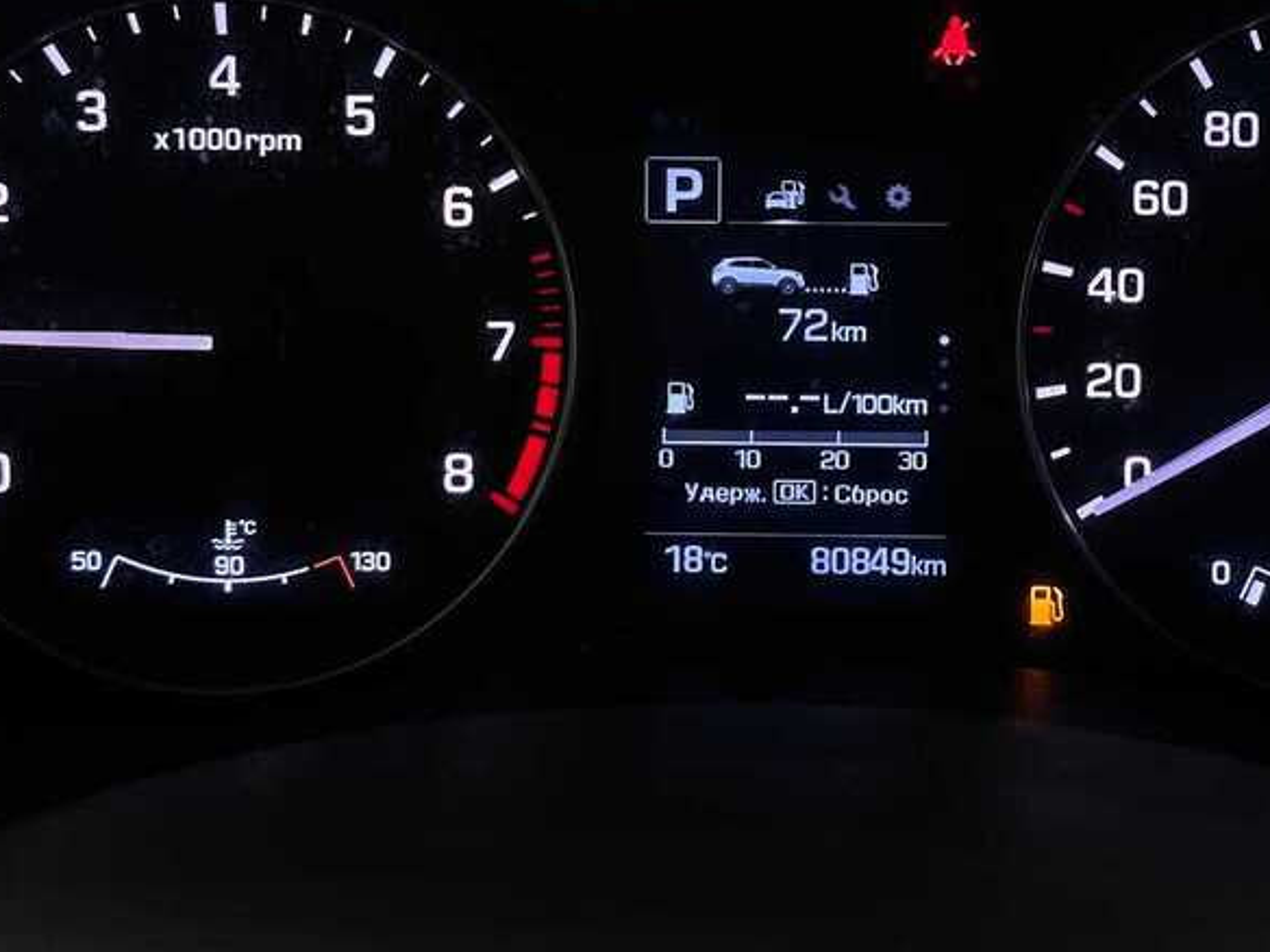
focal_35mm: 74
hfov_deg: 26.2
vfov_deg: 19.7
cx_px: 811
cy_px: 225
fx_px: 2715
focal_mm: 6.86
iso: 200
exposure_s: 1/50
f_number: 1.78
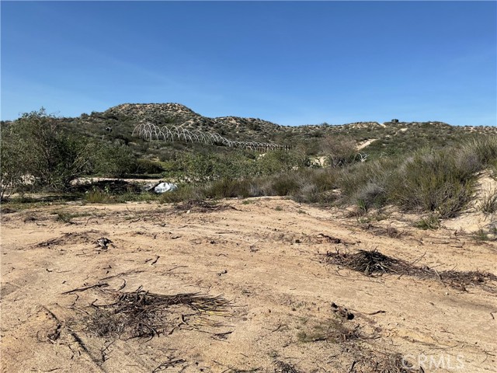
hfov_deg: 61.7
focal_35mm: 29
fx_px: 416
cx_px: 248
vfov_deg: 48.2
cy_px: 186
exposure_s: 1/2538
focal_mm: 3
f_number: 1.8
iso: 16
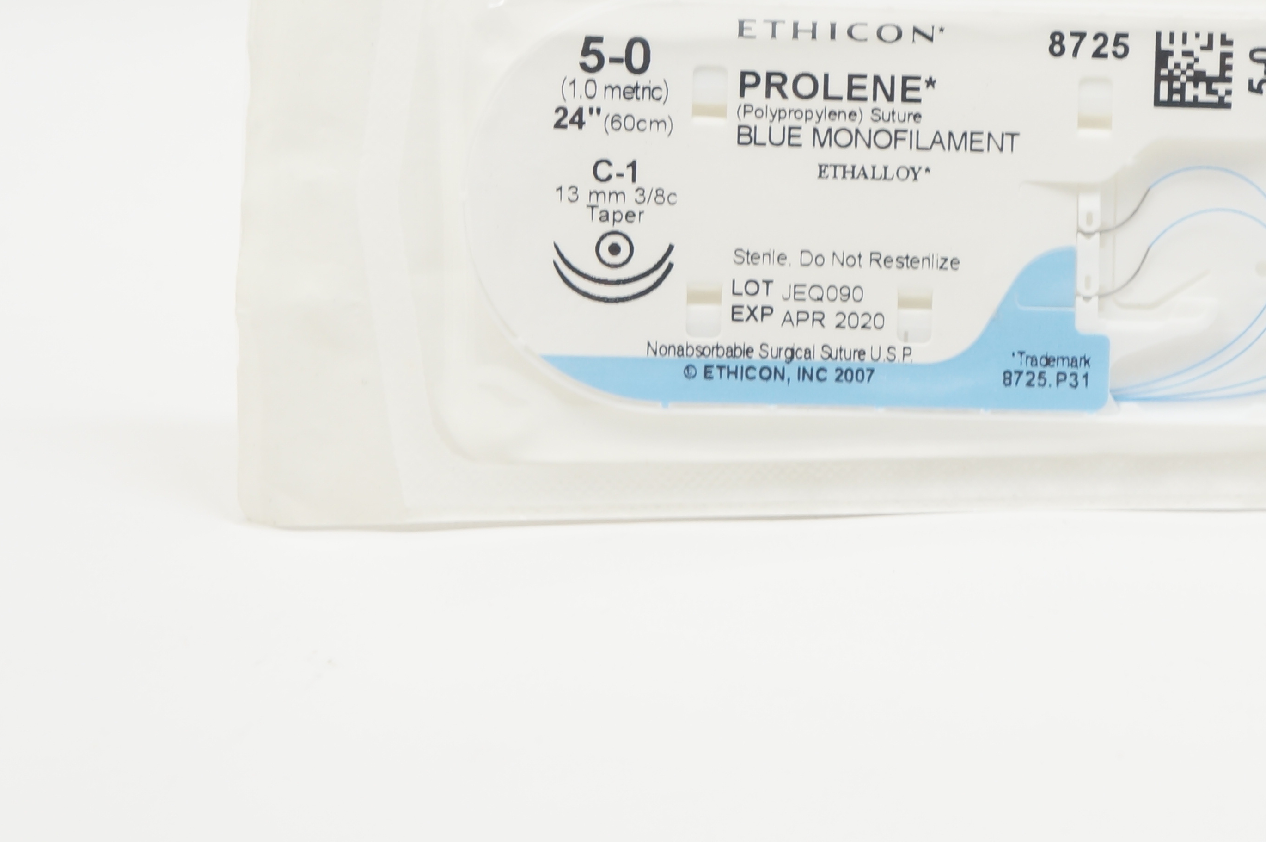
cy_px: 175
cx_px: 1048
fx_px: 3685
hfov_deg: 19.3
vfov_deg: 13.0
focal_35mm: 105
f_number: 6.3
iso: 400
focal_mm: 39
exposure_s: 1/50
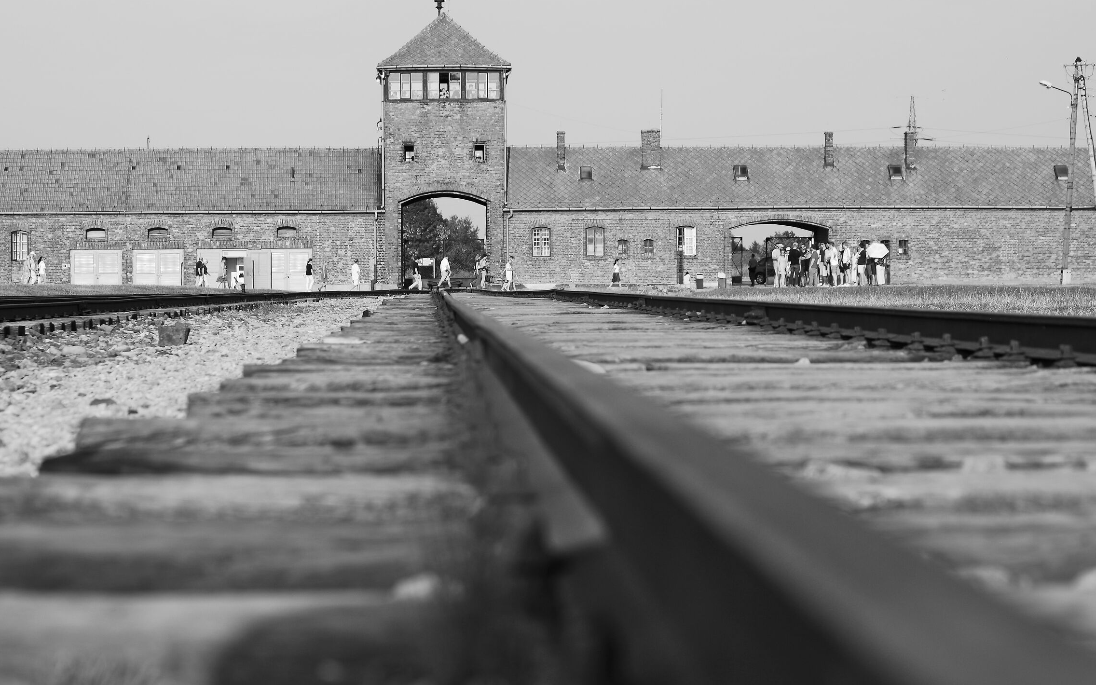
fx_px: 3017
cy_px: 350
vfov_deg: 13.0
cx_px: 535
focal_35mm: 101
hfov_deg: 20.6
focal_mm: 62.5
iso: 100
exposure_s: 1/320
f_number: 5
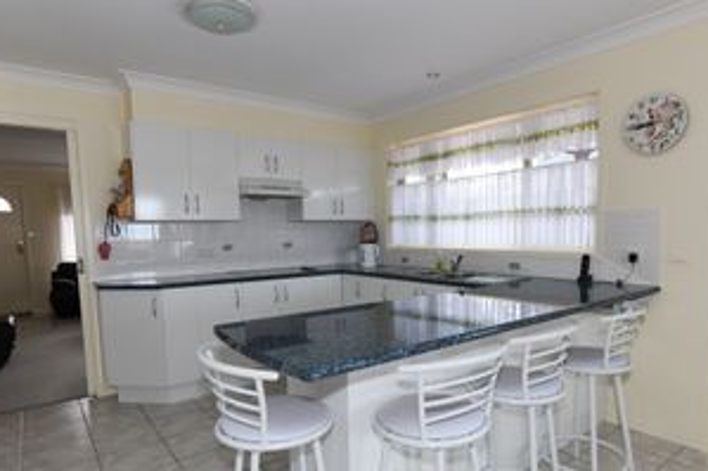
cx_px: 372
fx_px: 432
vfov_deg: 56.9
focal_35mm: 22
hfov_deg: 78.6
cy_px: 273
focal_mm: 14
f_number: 5.6
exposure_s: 1/60
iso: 320
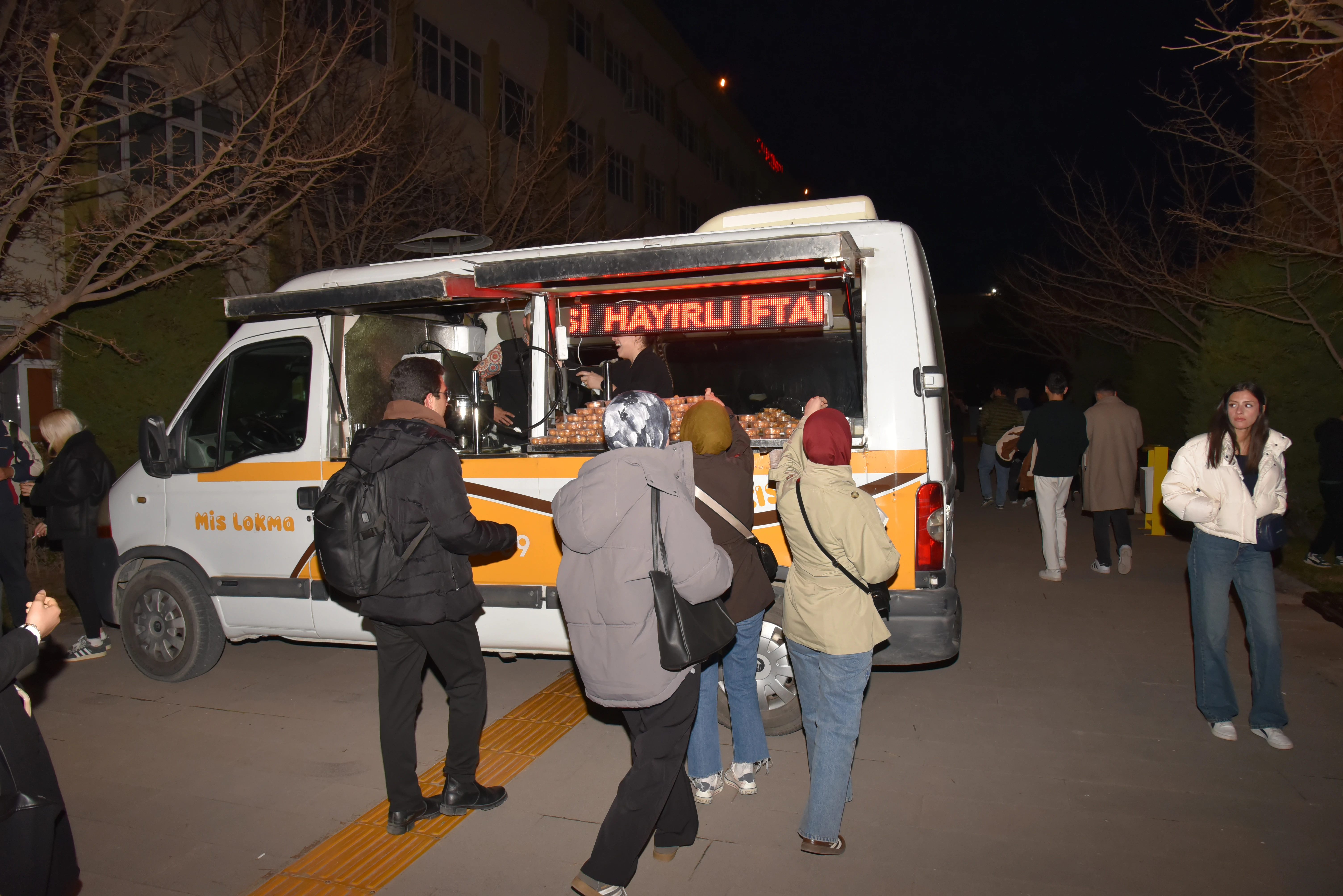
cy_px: 448
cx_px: 672
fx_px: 896
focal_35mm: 24
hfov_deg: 73.7
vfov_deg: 53.2
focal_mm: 24
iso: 1600
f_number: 8
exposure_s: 1/60
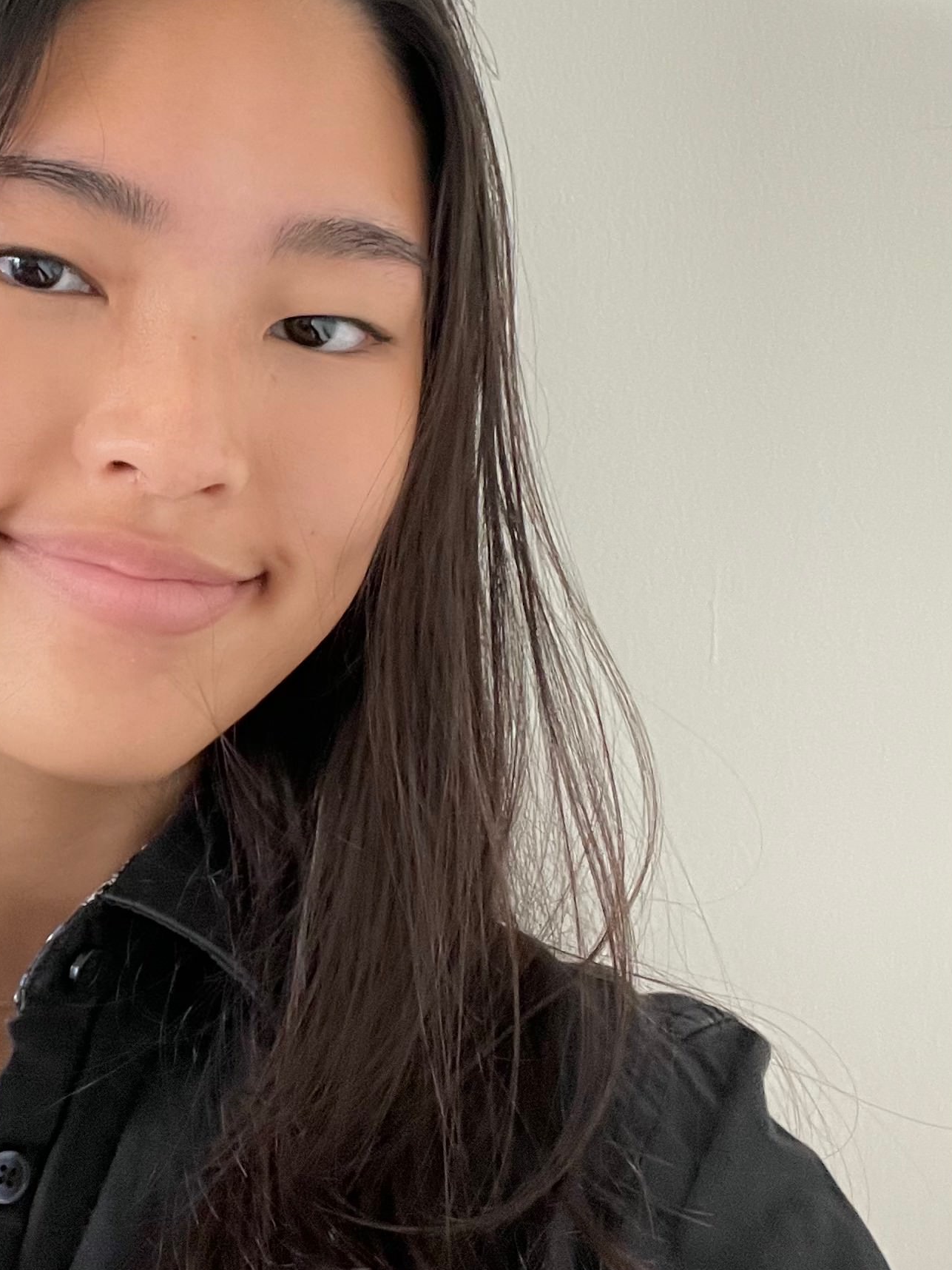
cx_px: 101
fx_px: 1980
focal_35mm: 54
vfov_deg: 35.4
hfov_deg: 26.2
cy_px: 489
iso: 320
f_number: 2.2
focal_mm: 2.71
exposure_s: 1/60
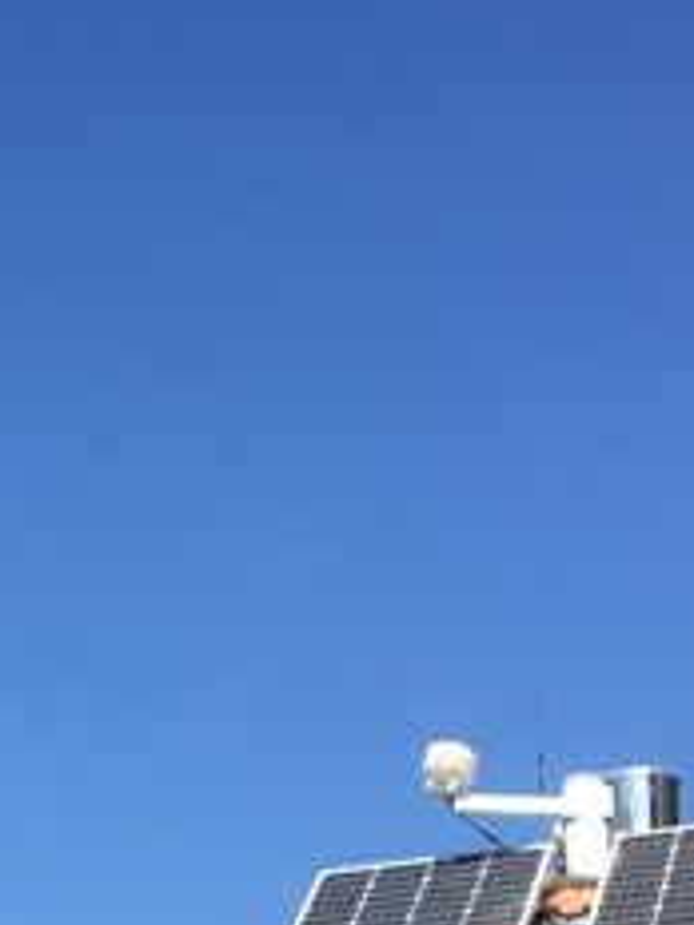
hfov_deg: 14.6
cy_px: 1073
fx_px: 2673
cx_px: 40
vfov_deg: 18.7
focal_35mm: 100
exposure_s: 1/1148
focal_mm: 4.15
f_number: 2.2
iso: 25
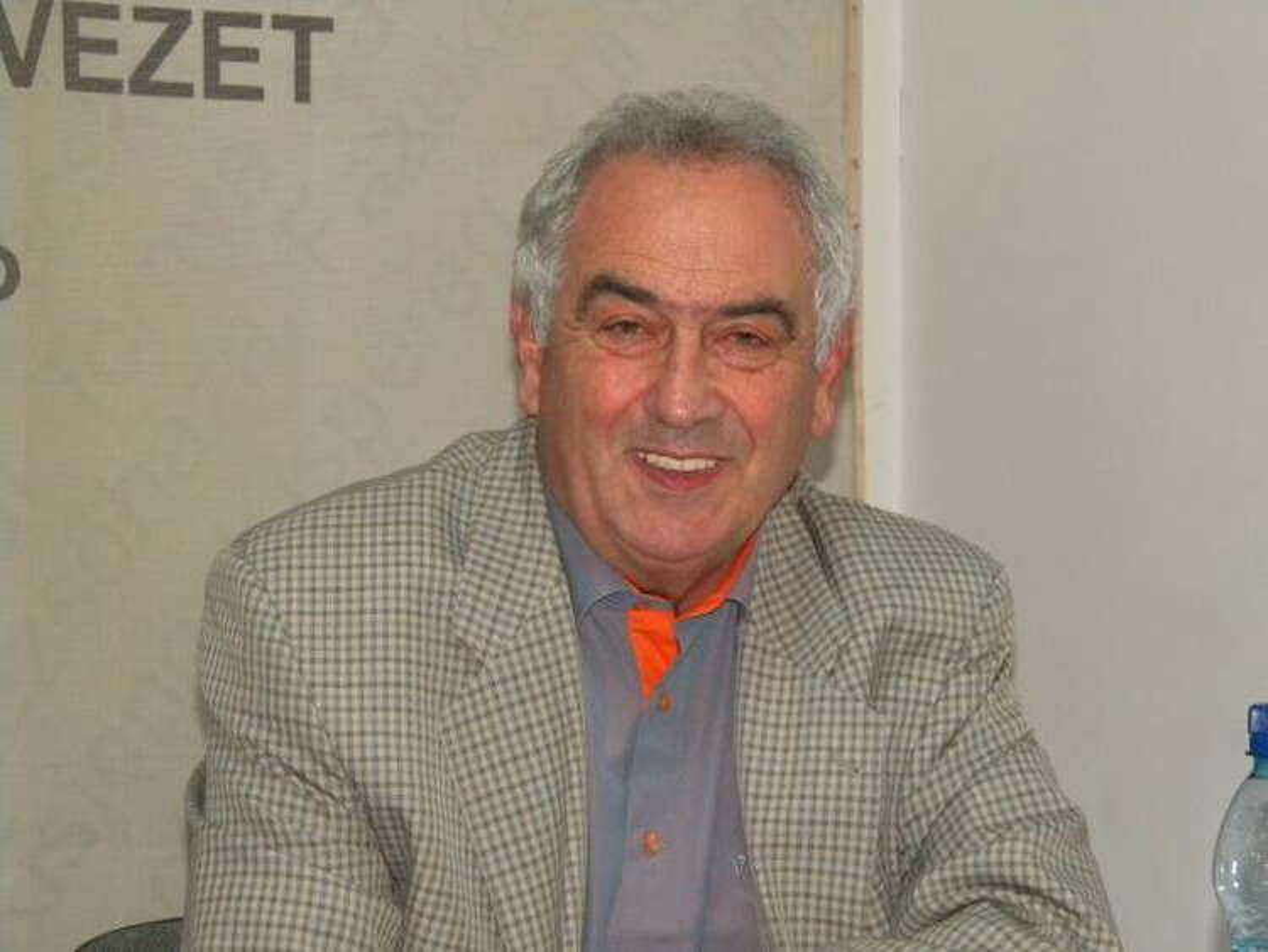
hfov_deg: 18.7
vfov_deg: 14.1
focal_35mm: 105
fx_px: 3847
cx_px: 634
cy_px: 476
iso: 400
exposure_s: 1/30
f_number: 4.7
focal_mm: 19
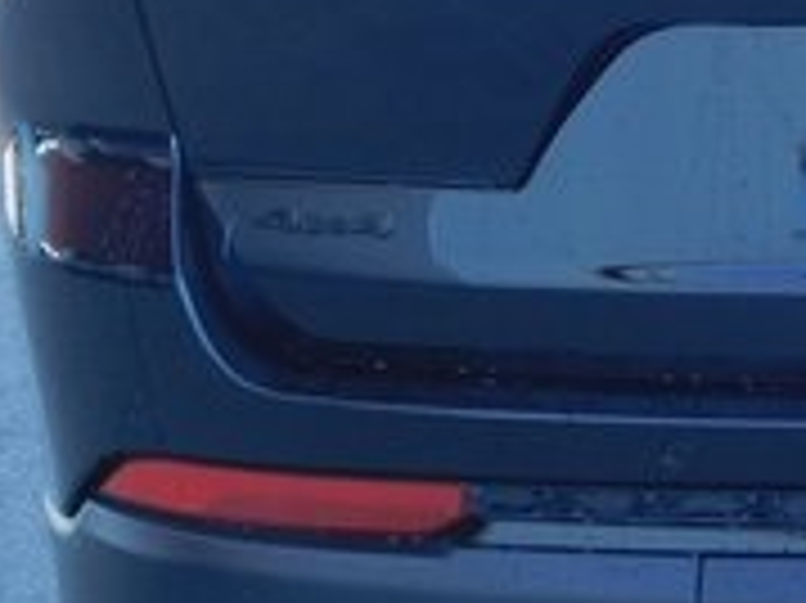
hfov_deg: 14.5
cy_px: 50
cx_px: 1108
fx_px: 3002
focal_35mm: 129
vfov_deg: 11.4
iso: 125
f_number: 3.5
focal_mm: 6.3
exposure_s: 1/100
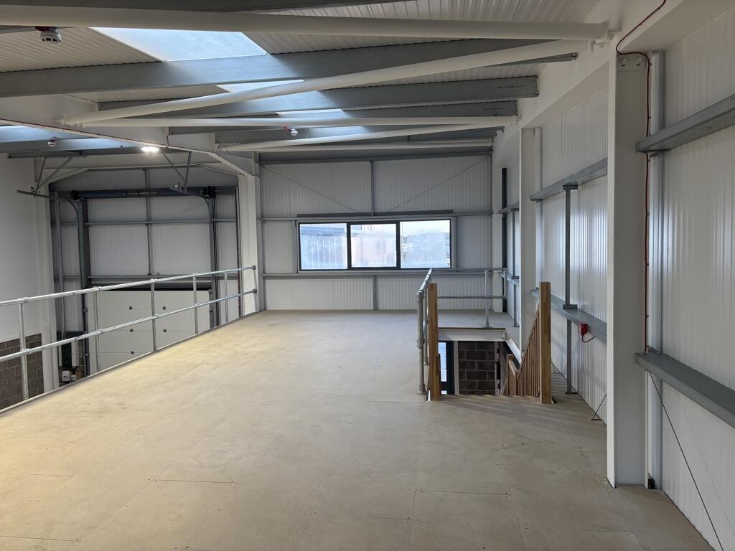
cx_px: 368
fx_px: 552
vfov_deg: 53.1
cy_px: 276
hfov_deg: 67.3
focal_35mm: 26
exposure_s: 1/100
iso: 80
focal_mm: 5.96
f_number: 1.6
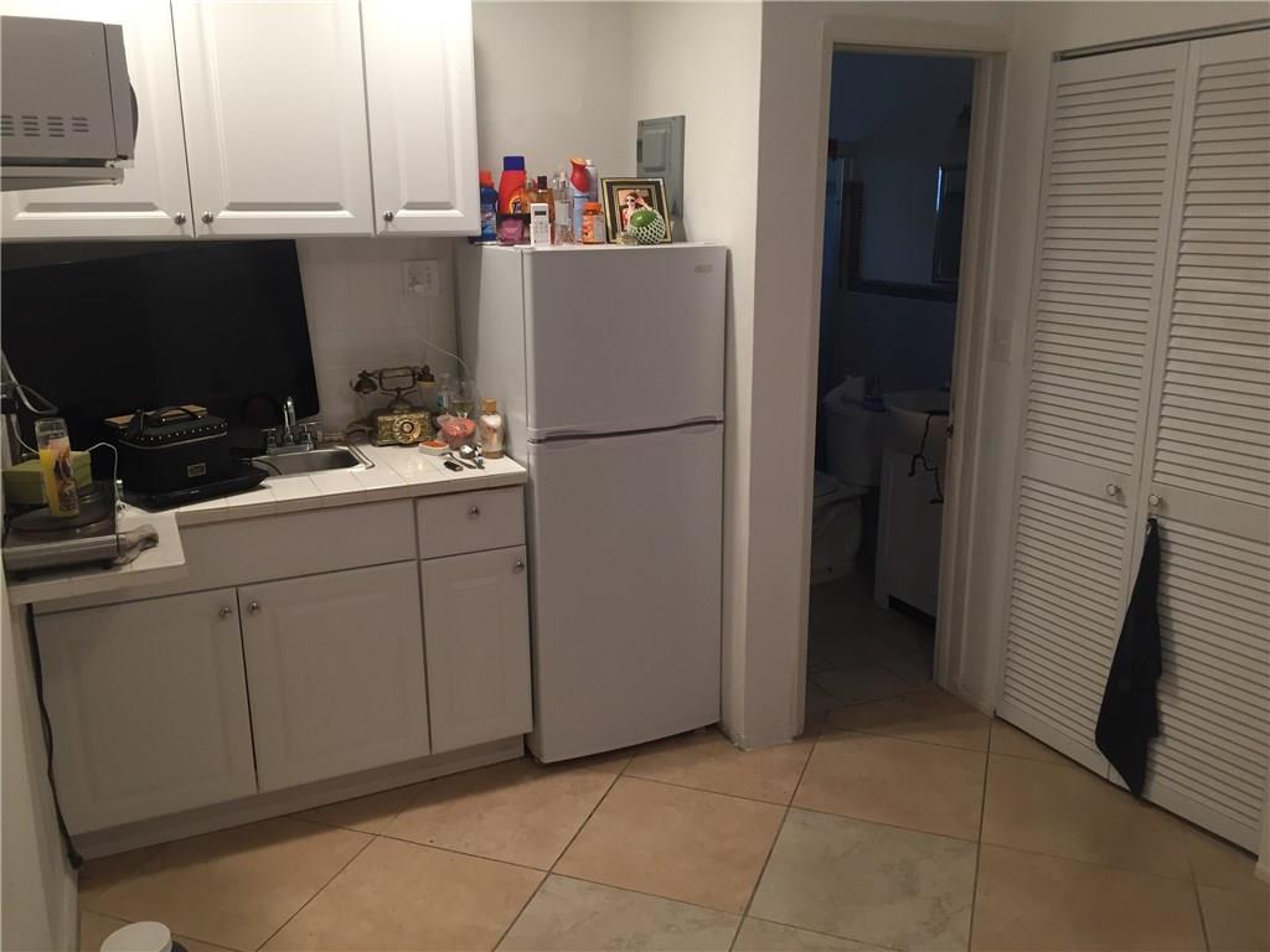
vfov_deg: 48.2
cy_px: 476
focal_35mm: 29
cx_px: 635
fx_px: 1064
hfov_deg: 61.7
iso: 80
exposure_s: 1/30
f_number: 2.2
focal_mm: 4.15
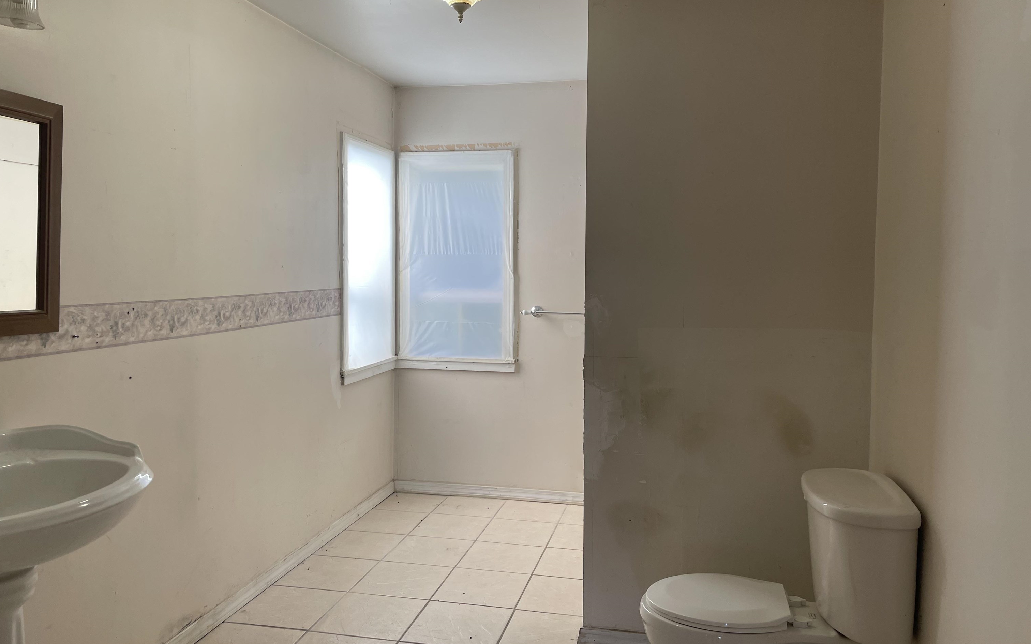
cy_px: 313
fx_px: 787
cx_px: 510
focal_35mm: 28
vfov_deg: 44.5
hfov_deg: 66.5
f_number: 1.6
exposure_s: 1/121
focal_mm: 4.2
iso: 40
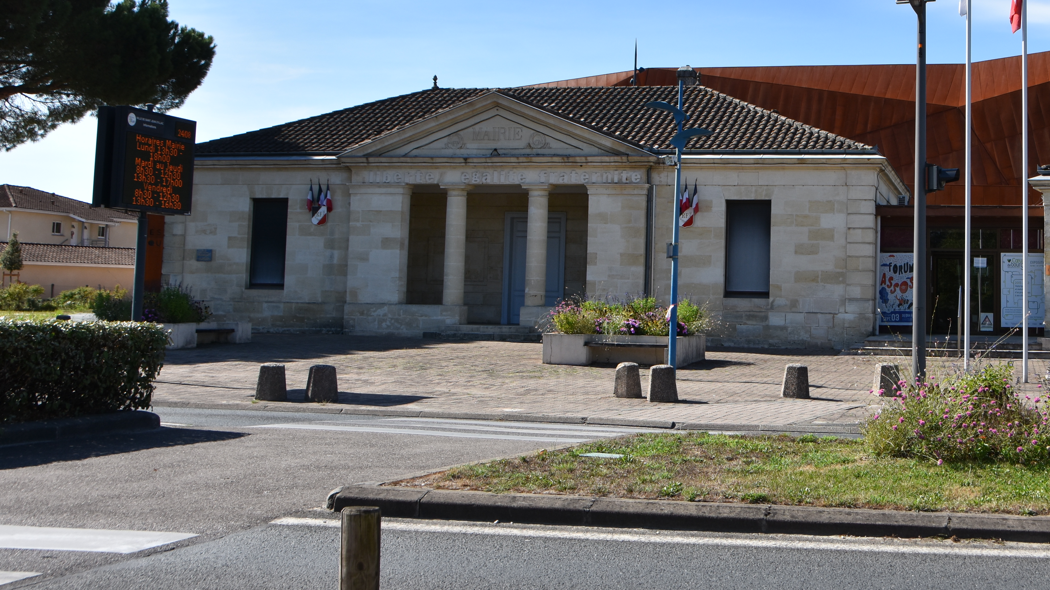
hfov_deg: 43.6
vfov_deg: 25.5
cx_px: 737
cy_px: 118
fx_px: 1281
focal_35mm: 46
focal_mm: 20
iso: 160
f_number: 8
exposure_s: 1/500
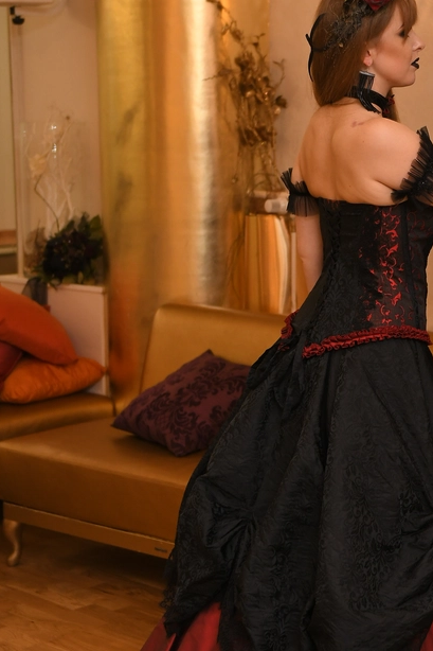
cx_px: 484
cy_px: 311
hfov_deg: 15.1
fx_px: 1588
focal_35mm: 88
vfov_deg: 23.1
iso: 800
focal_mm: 36
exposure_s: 1/250
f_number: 2.8
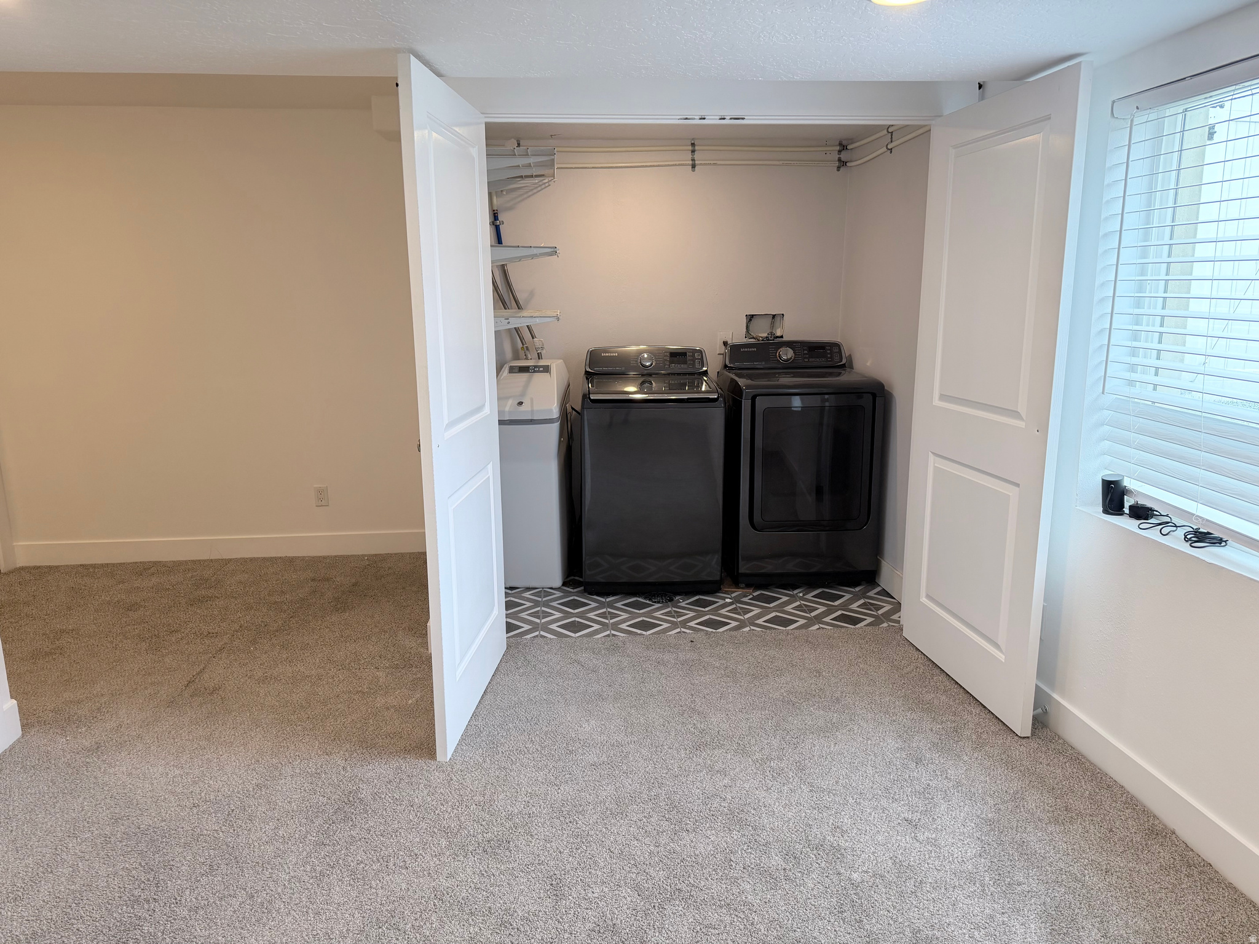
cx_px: 630
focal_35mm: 24
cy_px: 472
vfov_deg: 56.8
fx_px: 873
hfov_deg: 71.6
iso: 160
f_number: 1.78
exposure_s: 1/120
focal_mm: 6.76
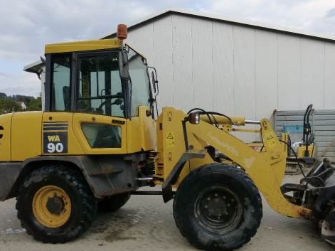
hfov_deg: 53.9
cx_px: 178
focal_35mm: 34
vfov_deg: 41.7
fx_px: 329
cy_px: 140
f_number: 3.3
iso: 200
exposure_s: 1/800
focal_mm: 4.3
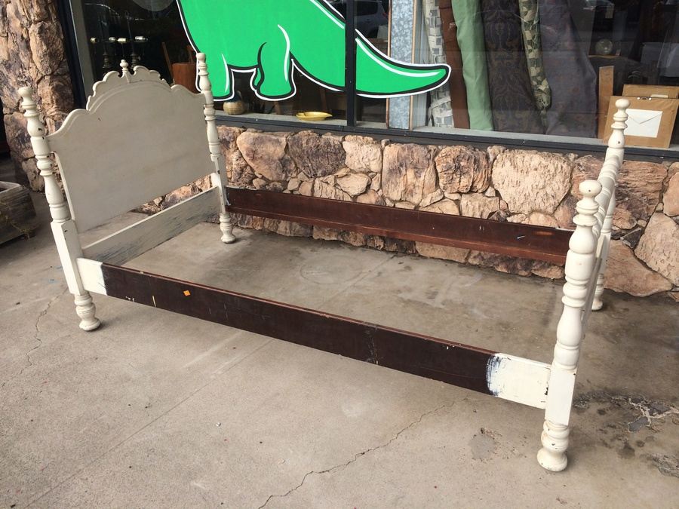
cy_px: 254
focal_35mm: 30
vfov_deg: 46.8
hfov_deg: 60.0
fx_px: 588
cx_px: 340
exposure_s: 1/1053
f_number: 2.2
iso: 32
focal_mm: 4.12
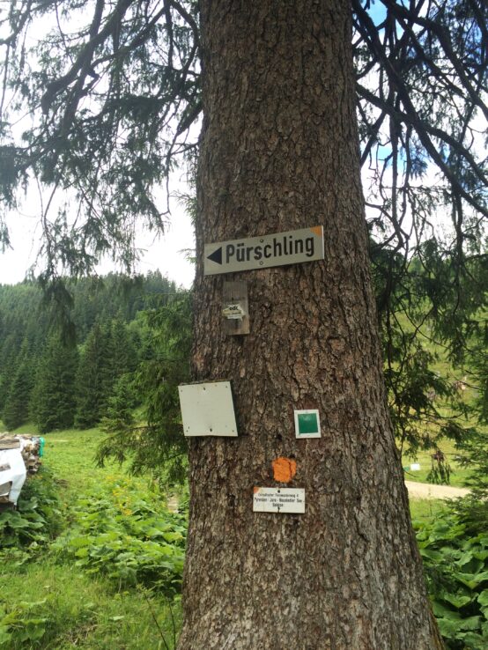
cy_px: 325
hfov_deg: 48.3
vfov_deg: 61.6
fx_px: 545
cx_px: 244
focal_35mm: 29
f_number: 2.2
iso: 32
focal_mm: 4.15
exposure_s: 1/423
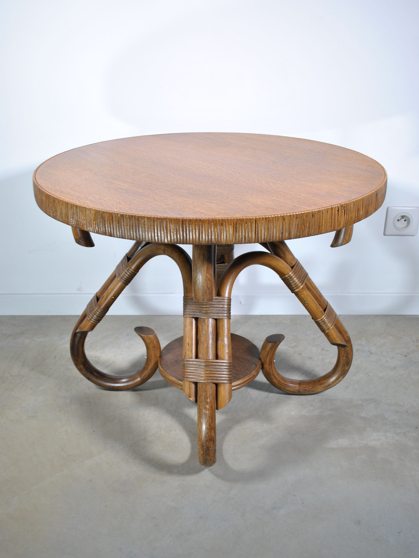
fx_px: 629
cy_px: 292
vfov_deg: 47.8
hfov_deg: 36.8
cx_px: 210
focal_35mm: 39
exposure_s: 1/30
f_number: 5
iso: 200
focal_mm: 24
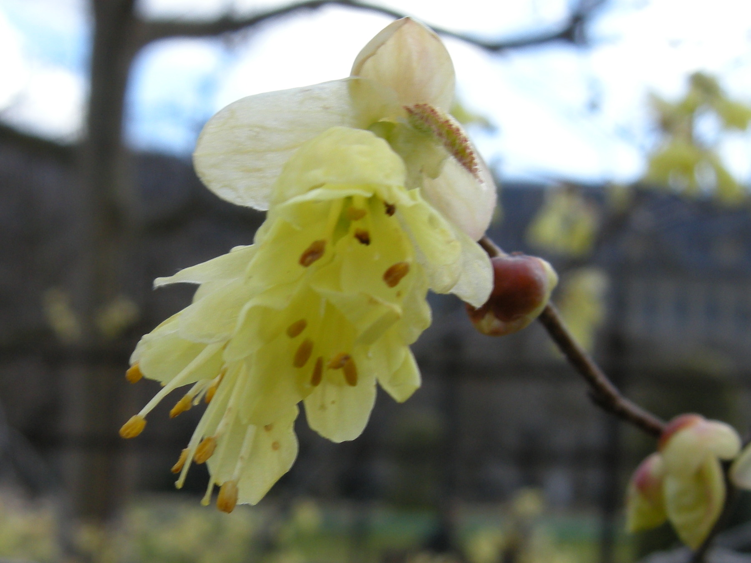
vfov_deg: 40.7
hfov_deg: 52.6
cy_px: 282
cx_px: 376
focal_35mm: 35
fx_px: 759
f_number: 4.8
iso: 64
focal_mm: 7.5
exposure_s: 1/172
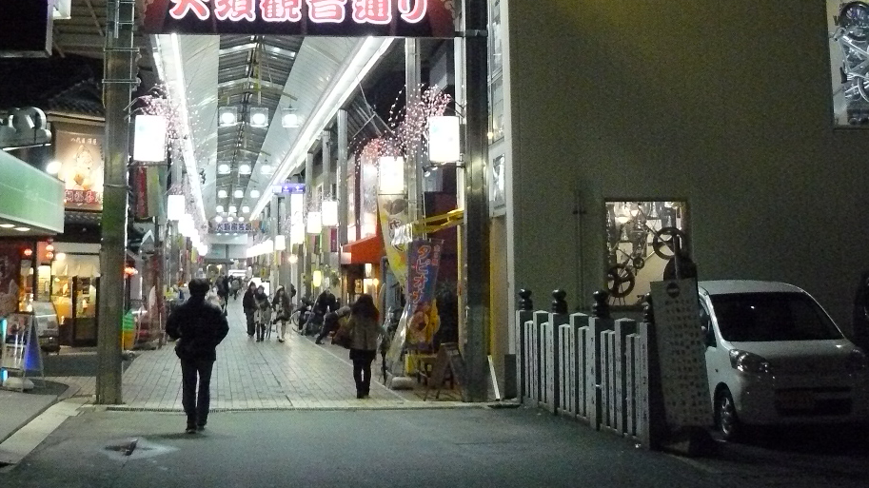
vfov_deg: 21.3
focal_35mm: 55
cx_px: 272
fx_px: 1267
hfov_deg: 37.3
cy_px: 39
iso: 800
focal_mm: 6
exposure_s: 1/60
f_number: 2.8
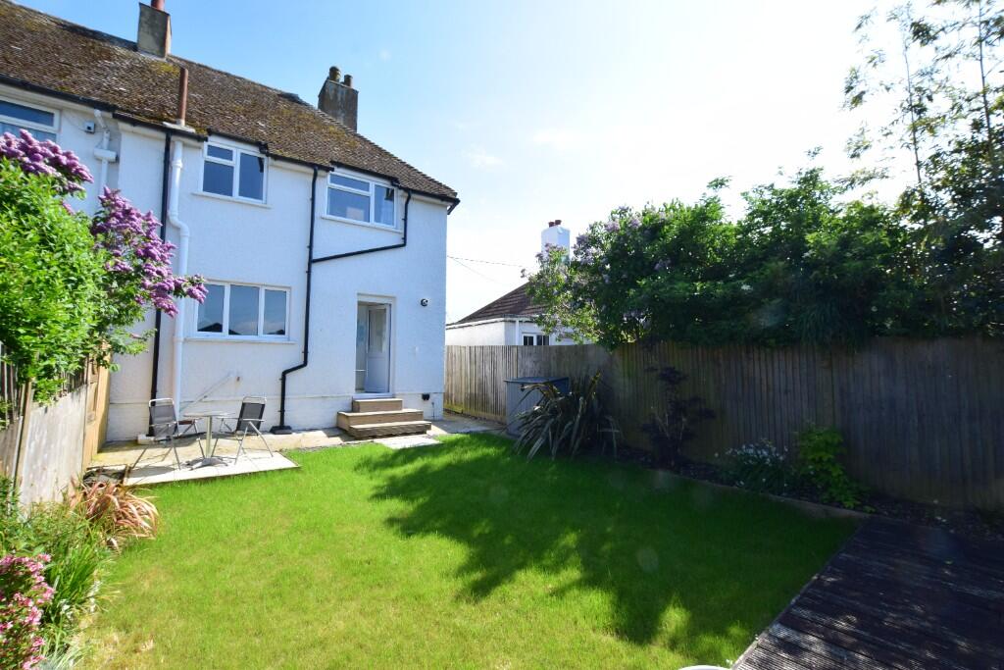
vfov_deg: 77.3
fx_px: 418
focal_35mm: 15
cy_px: 335
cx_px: 502
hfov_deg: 100.4
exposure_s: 1/250
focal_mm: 10
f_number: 10
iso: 400
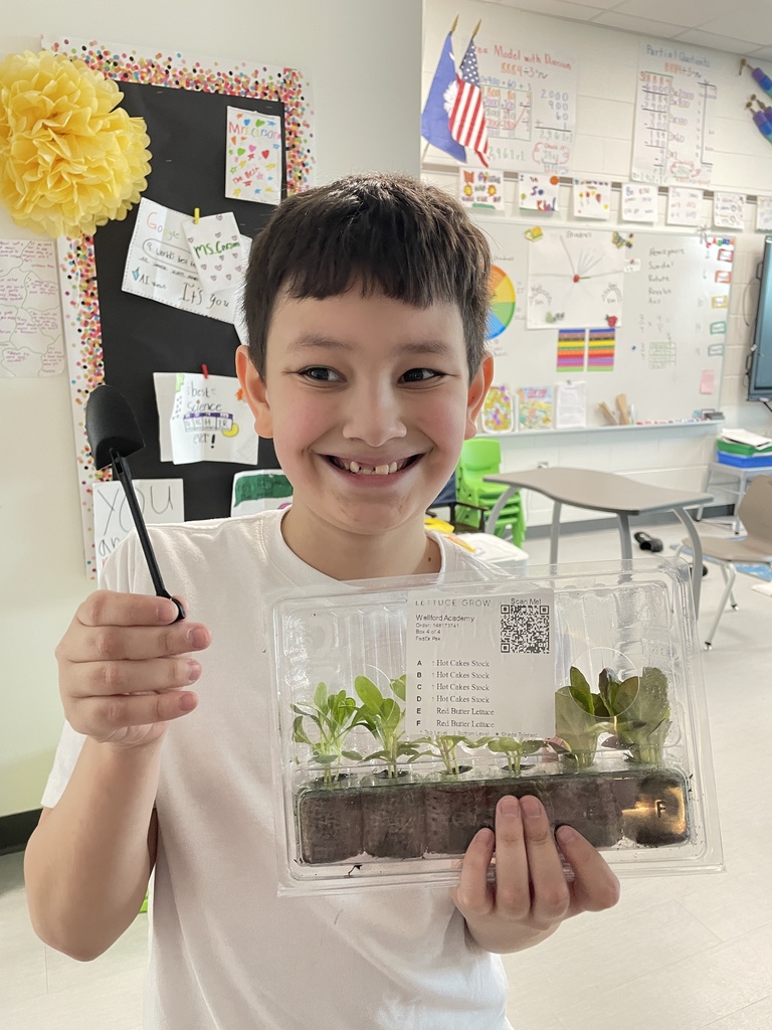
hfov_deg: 53.1
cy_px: 515
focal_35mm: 26
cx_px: 386
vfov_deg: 67.3
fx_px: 773
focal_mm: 4.2
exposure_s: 1/59
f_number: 1.6
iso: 200
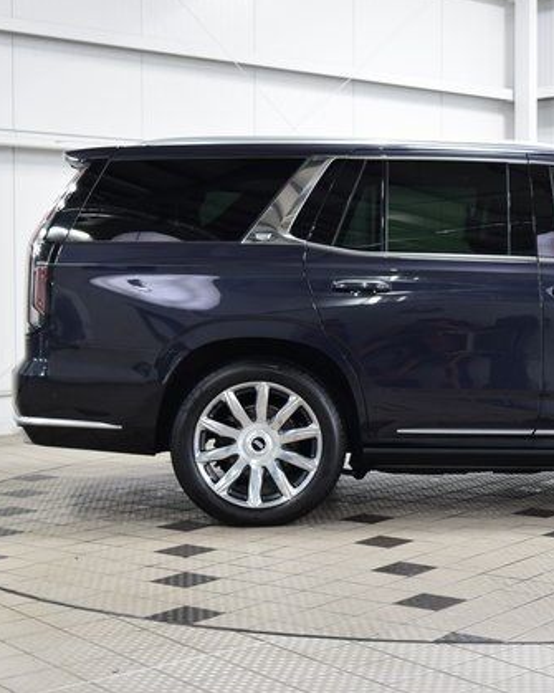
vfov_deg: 28.4
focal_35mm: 67
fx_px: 1368
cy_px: 345
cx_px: 511
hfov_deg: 22.3
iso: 640
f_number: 6.3
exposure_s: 1/15
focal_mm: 31
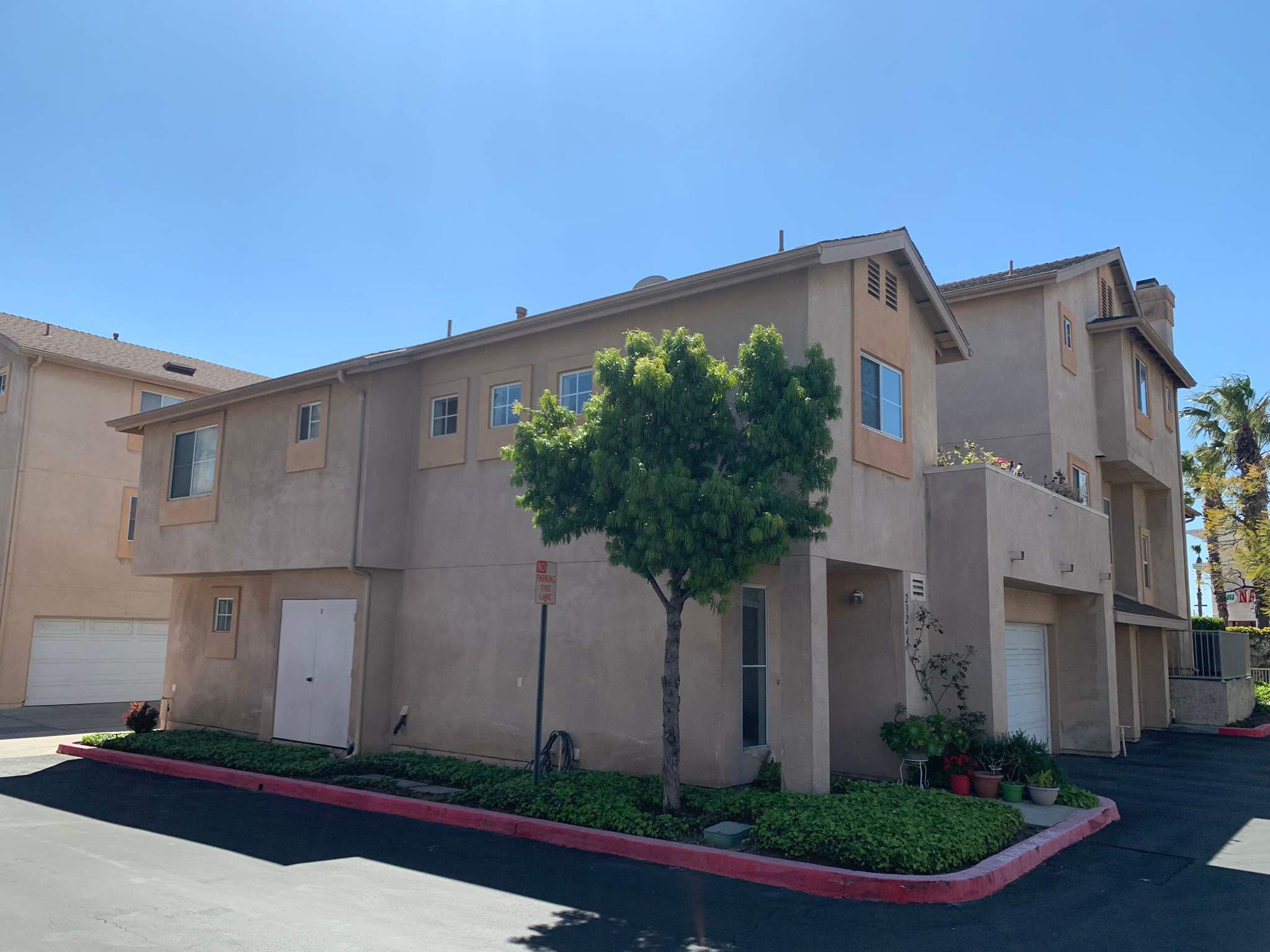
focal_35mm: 26
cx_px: 635
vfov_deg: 53.1
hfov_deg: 67.3
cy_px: 476
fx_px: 954
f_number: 1.8
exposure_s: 1/2257
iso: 25
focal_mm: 4.25
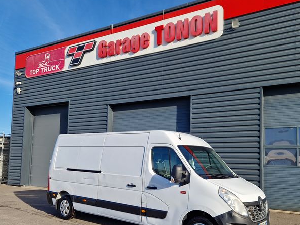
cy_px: 145
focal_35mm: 31
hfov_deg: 58.2
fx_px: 269
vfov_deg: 44.9
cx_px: 166
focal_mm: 5.4
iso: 50
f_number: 1.8
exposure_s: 1/1076
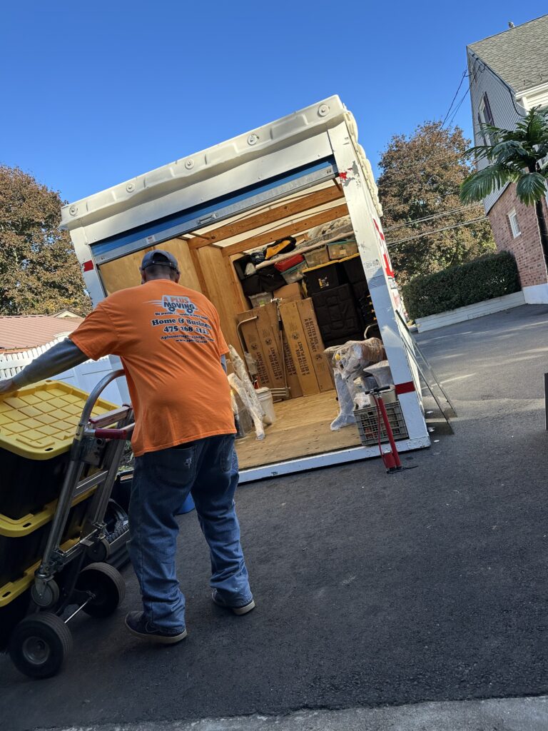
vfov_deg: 71.6
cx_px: 274
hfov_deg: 56.8
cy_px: 366
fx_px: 507
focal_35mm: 24
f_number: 1.78
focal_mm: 6.86
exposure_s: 1/1050
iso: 80
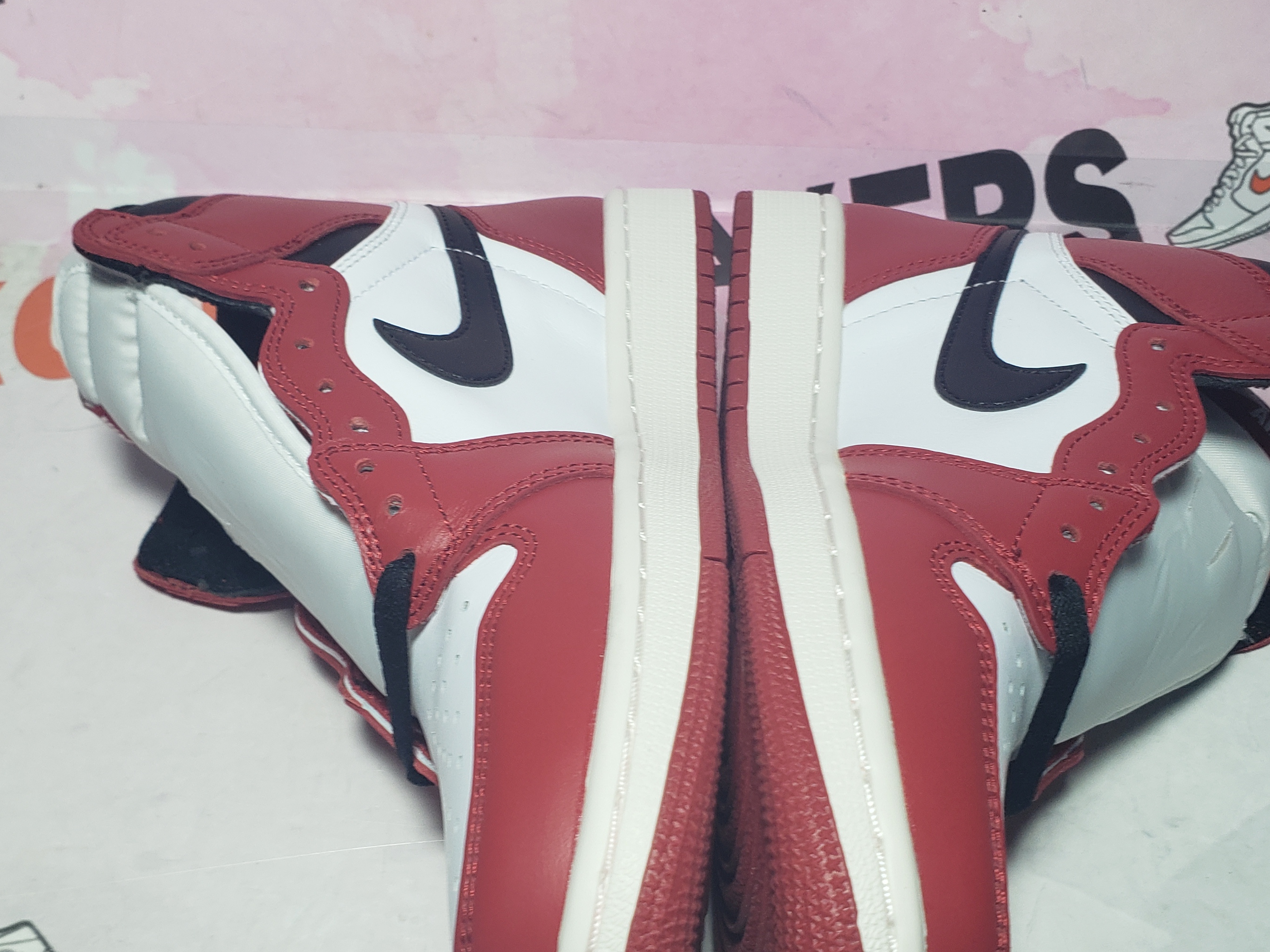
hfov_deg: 47.8
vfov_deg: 36.7
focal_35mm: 39
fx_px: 1431
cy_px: 558
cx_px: 588
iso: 50
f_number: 2.4
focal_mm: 4.3
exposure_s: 1/222
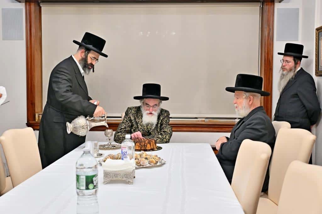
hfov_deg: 46.4
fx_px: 376
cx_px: 161
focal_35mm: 42
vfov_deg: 31.9
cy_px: 107
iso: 500
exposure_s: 1/125
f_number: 4
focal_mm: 28.5
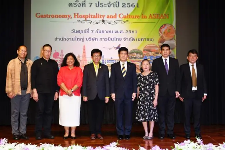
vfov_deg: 22.6
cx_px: 112
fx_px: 375
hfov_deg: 33.4
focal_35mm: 60
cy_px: 75
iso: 500
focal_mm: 40
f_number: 4.2
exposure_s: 1/80
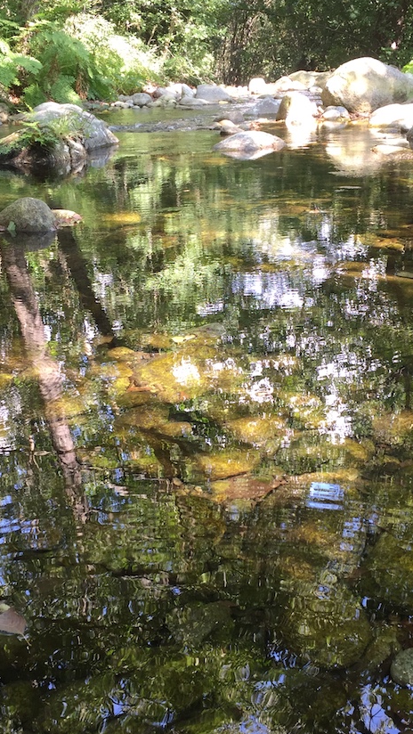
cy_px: 423
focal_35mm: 46
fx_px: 895
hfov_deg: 26.0
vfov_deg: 44.4
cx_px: 242
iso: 40
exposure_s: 1/50
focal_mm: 4.15
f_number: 2.2
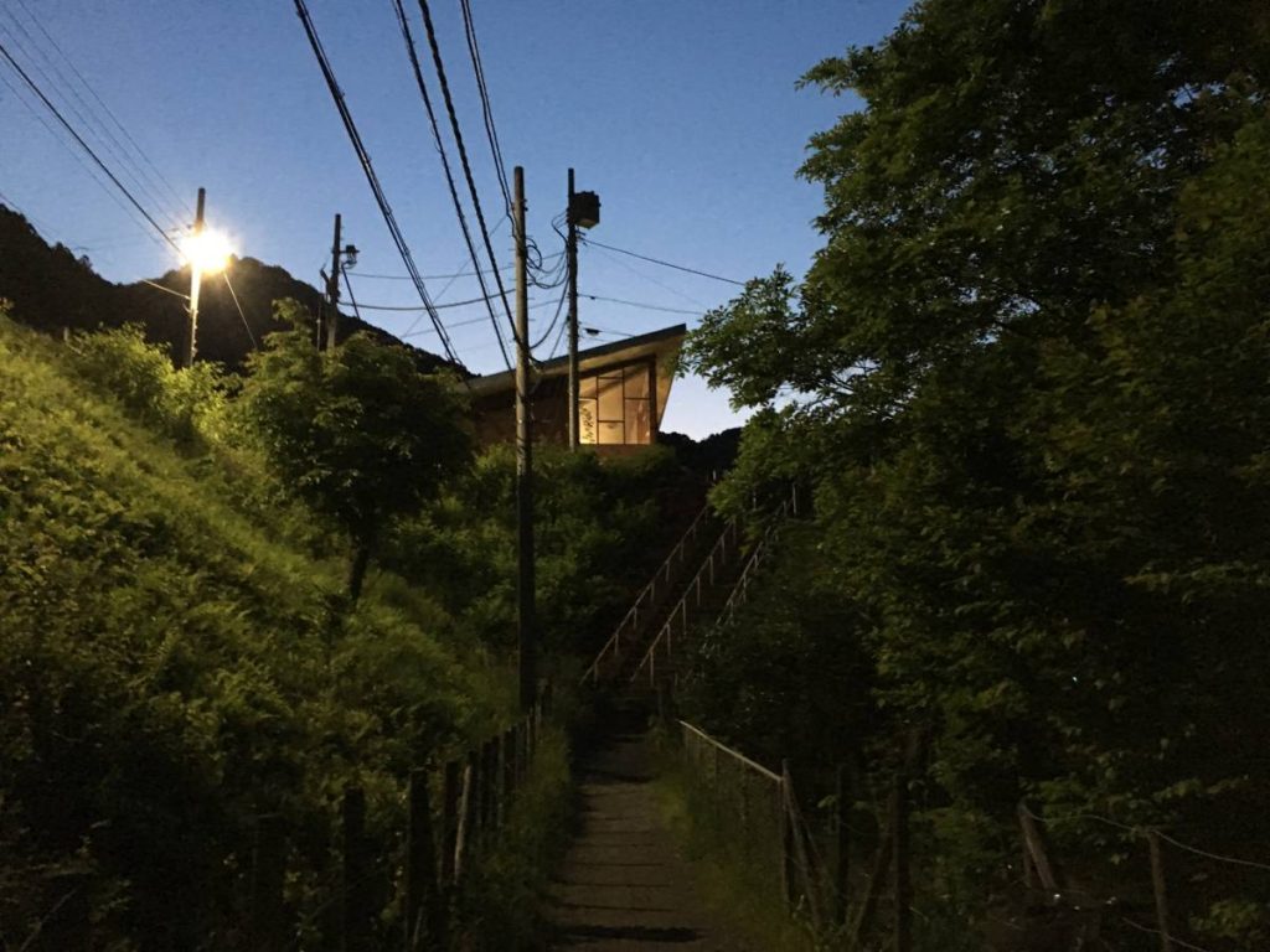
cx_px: 635
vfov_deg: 48.2
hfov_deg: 61.7
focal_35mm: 29
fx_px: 1064
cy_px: 476
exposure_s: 1/15
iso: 500
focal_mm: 4.15
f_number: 2.2
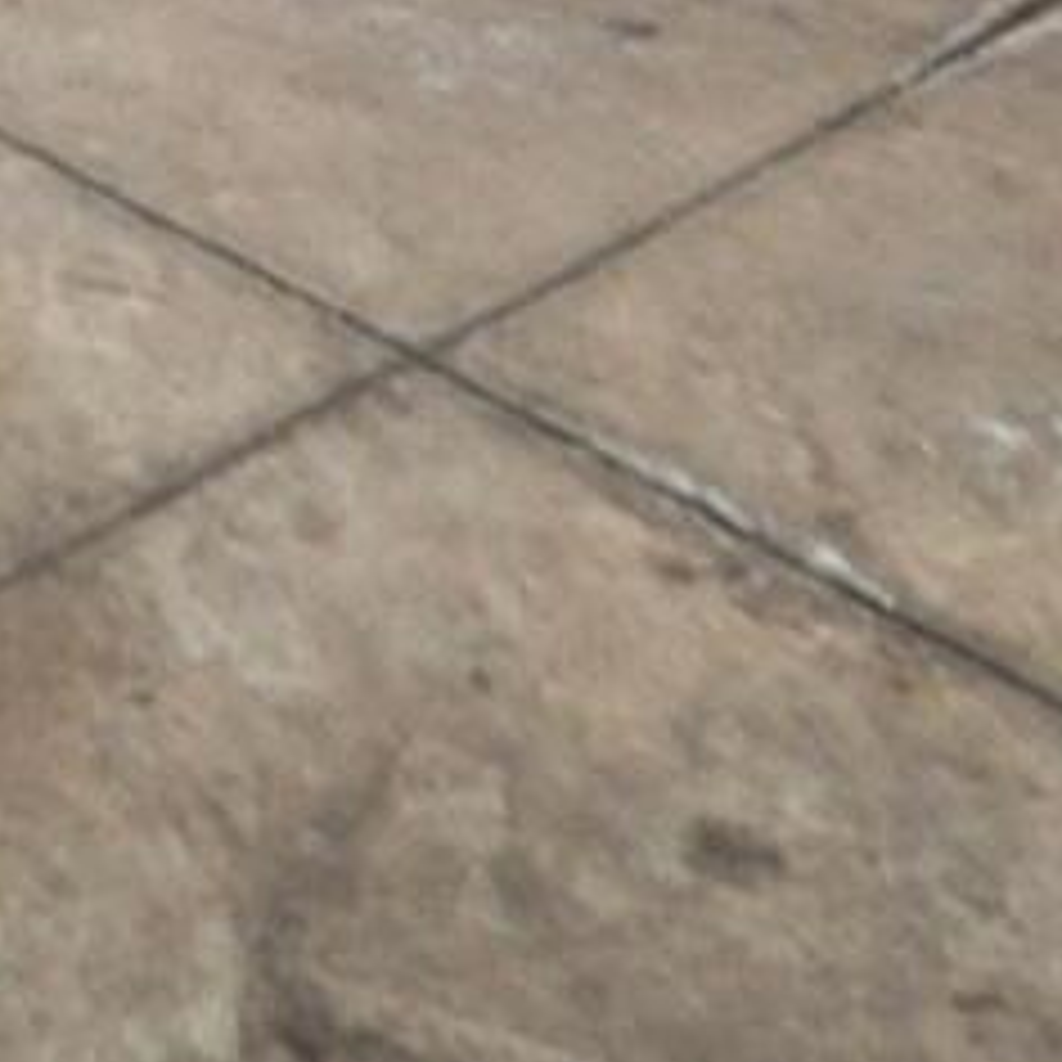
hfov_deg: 14.3
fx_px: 3749
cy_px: -1917
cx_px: -842
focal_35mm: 108
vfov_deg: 11.4
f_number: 5.6
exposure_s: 1/350
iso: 125
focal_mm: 10
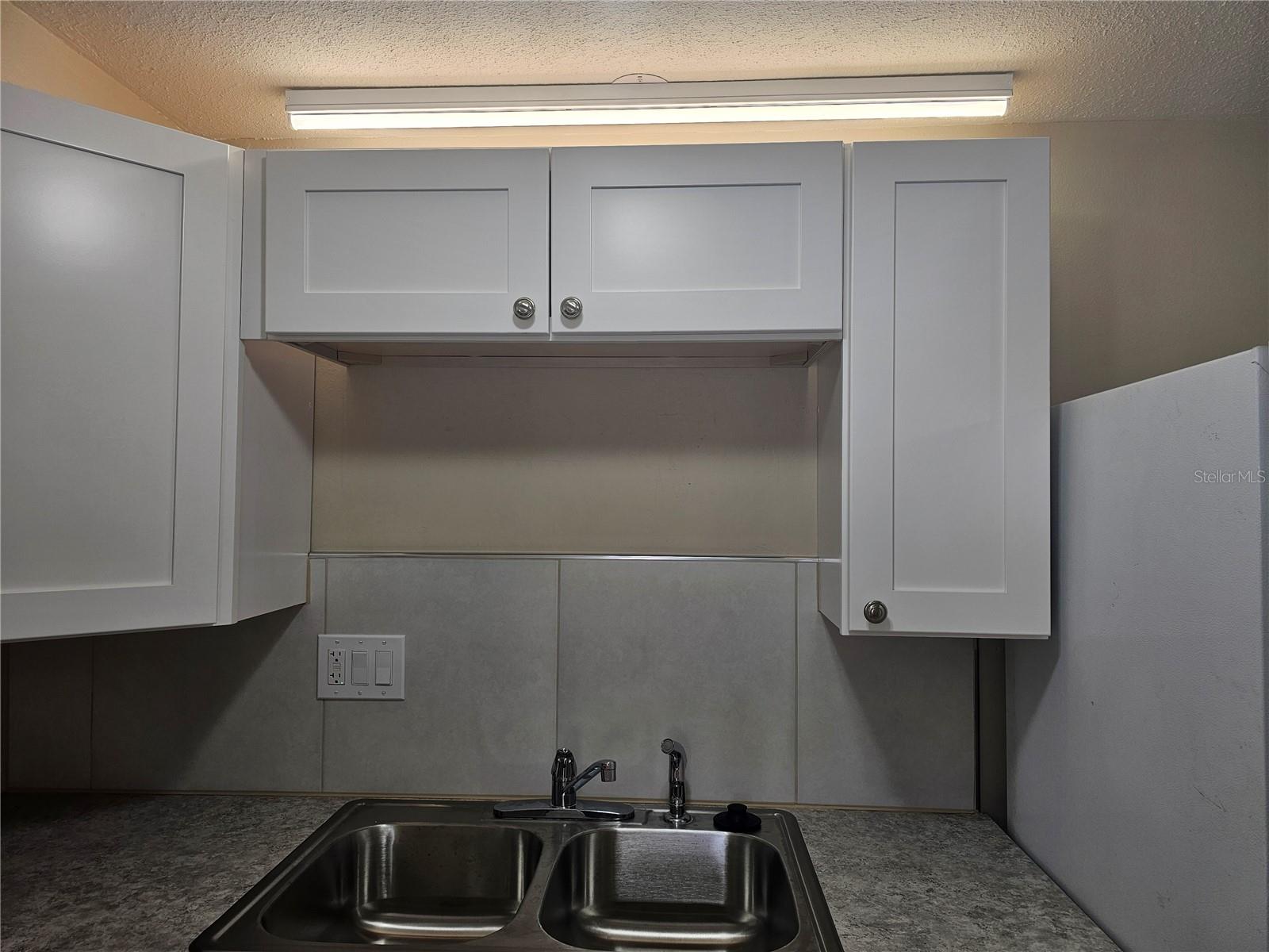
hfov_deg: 73.9
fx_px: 843
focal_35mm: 23
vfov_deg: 58.9
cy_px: 476
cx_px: 634
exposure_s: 1/120
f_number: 1.7
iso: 32
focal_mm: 6.3
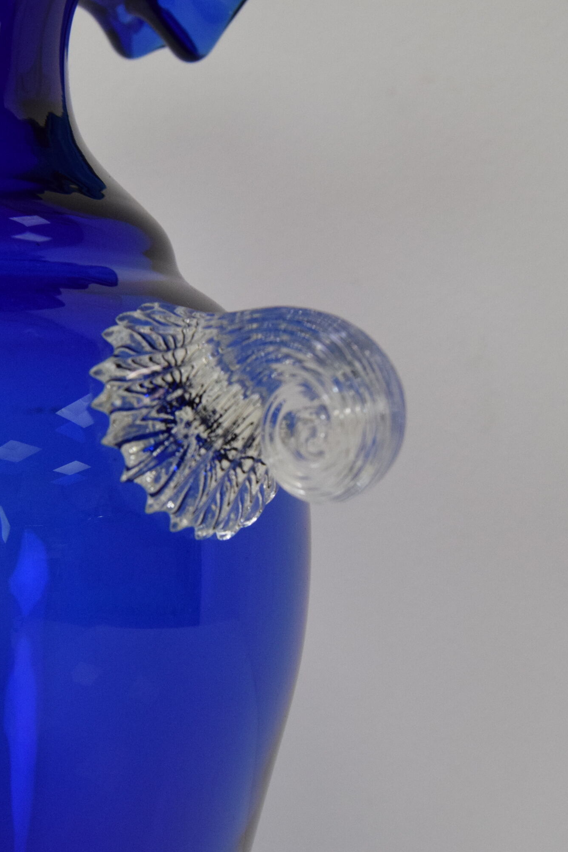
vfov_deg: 43.6
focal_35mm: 45
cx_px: 201
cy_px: 426
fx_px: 1065
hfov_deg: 29.7
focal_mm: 20
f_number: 8
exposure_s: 1/250
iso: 1600
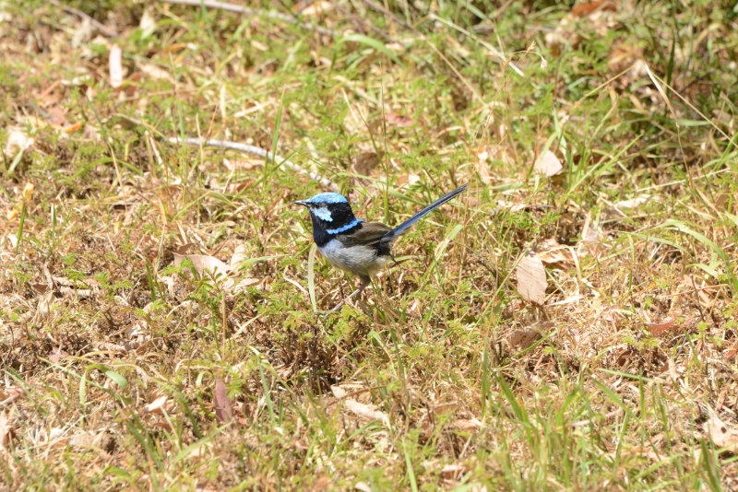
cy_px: 246
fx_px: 6152
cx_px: 369
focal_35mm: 300
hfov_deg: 6.9
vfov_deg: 4.6
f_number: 9
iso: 800
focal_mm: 300
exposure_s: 1/800
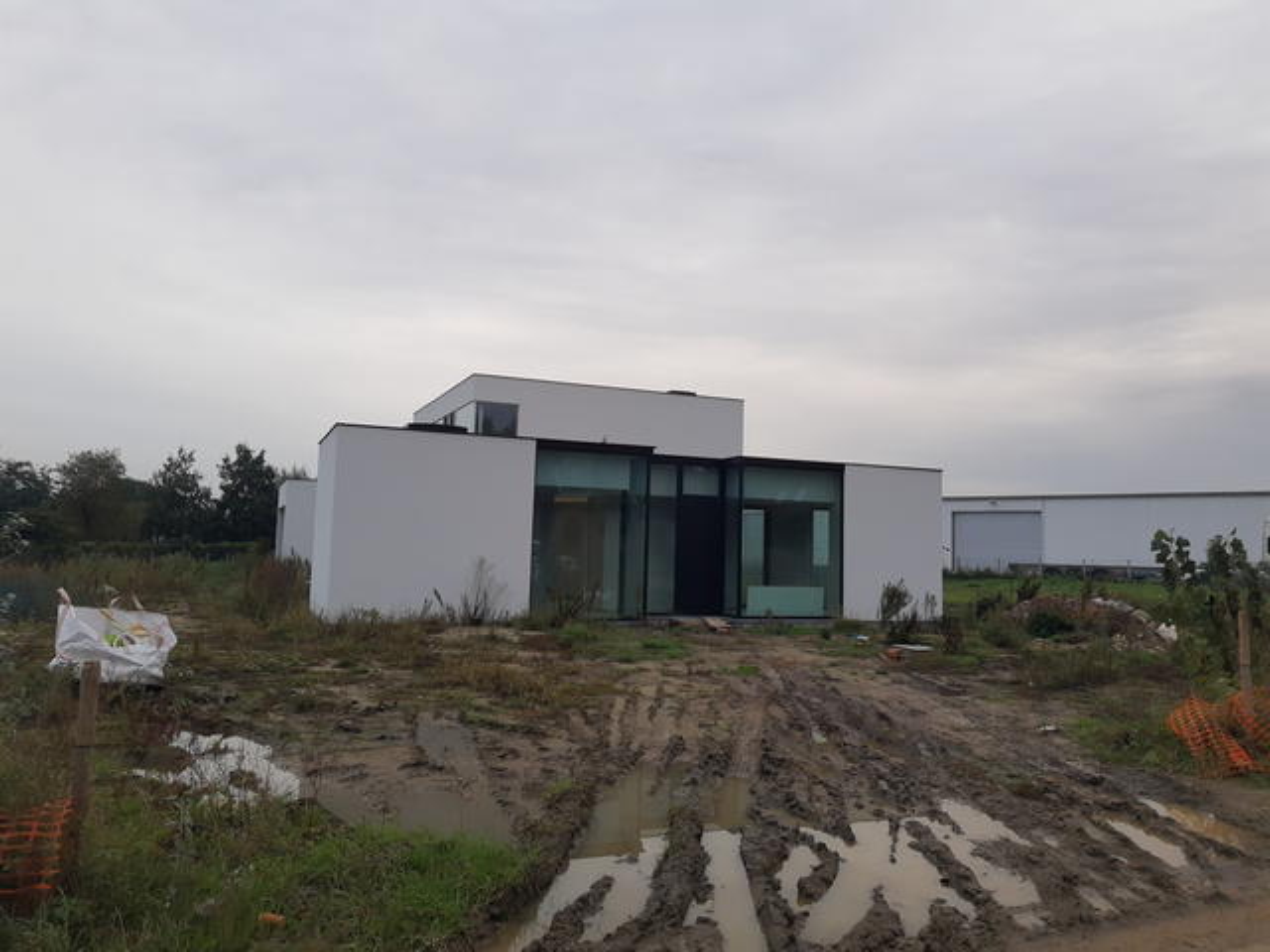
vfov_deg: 53.1
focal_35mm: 26
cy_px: 476
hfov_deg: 67.3
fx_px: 954
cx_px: 635
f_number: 1.7
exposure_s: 1/125
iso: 40
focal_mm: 4.75
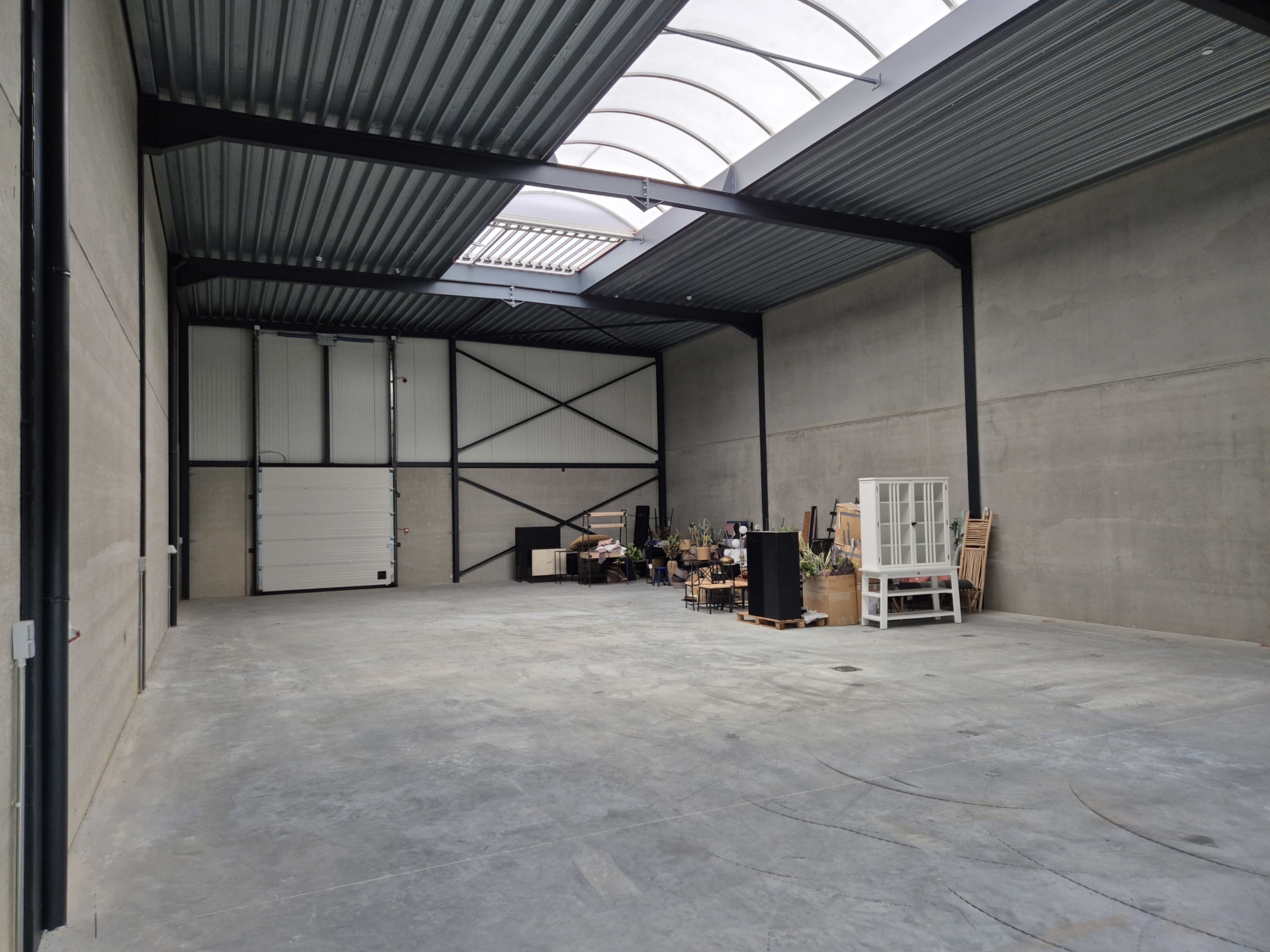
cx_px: 635
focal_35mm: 23
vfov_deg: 58.9
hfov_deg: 73.9
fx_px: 844
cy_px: 476
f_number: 1.8
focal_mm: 5.4
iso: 320
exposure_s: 1/100
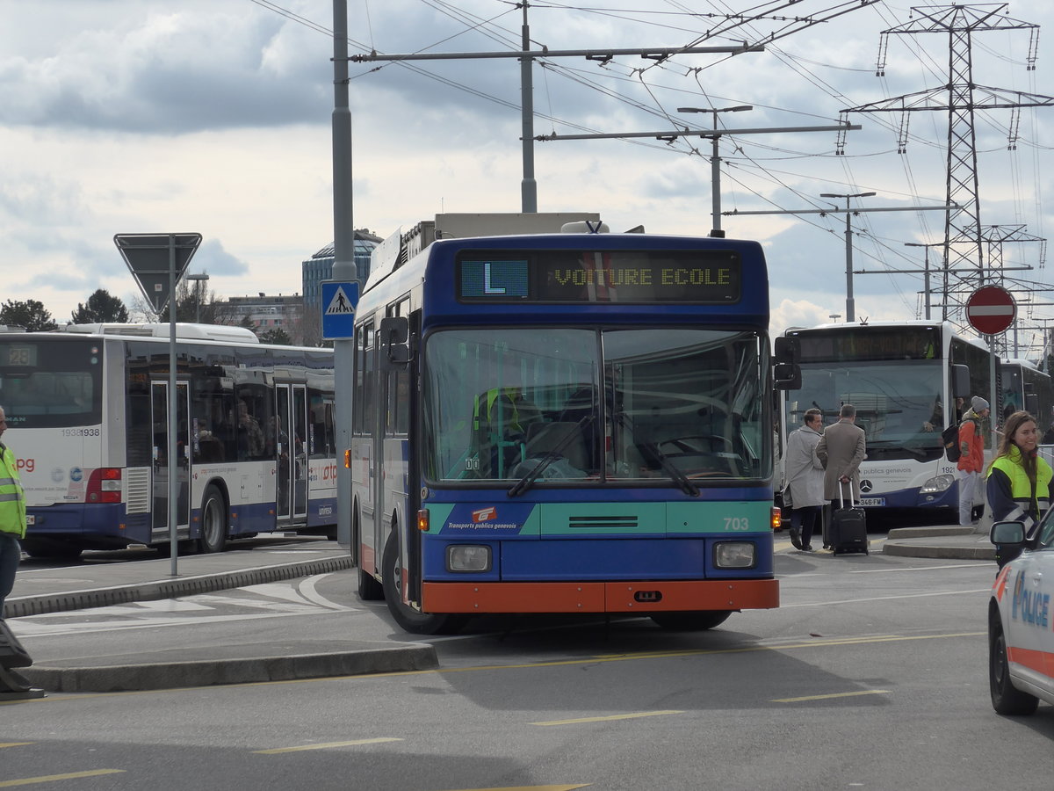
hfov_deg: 17.9
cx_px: 527
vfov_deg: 13.5
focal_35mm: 110
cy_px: 396
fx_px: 3349
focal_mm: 21.6
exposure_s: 1/800
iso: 160
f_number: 5
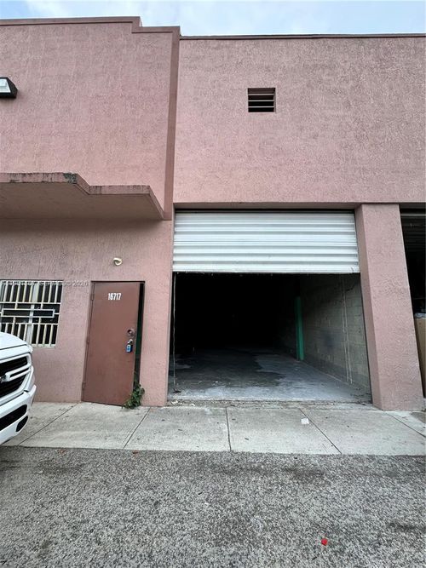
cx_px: 213
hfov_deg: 85.7
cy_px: 284
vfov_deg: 102.1
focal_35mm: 14
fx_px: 230
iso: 40
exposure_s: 1/636
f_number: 2.2
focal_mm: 2.22
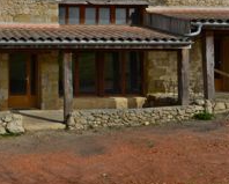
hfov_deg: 32.6
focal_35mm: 50
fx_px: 339
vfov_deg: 30.0
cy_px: 54
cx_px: -25
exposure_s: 1/320
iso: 100
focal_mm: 10
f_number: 9
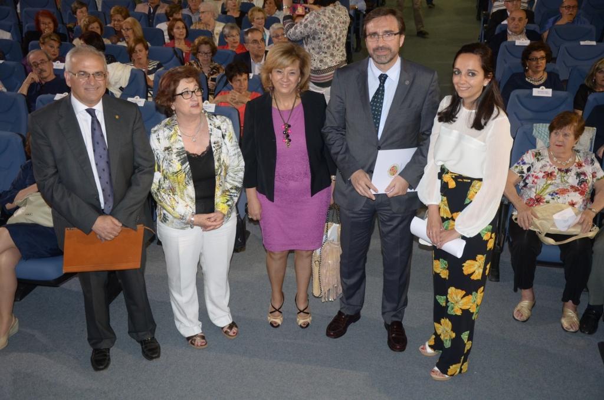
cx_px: 302
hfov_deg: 49.6
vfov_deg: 34.1
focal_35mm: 39
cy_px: 200
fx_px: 653
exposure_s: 1/60
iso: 800
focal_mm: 26
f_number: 4
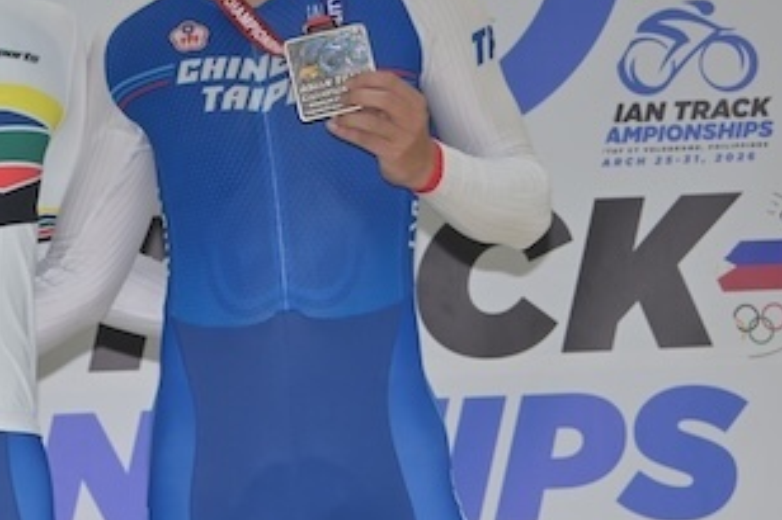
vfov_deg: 5.6
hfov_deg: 8.3
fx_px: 5362
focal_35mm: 247
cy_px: 270
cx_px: -56
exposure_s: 1/160
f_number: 8
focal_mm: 95
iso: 800
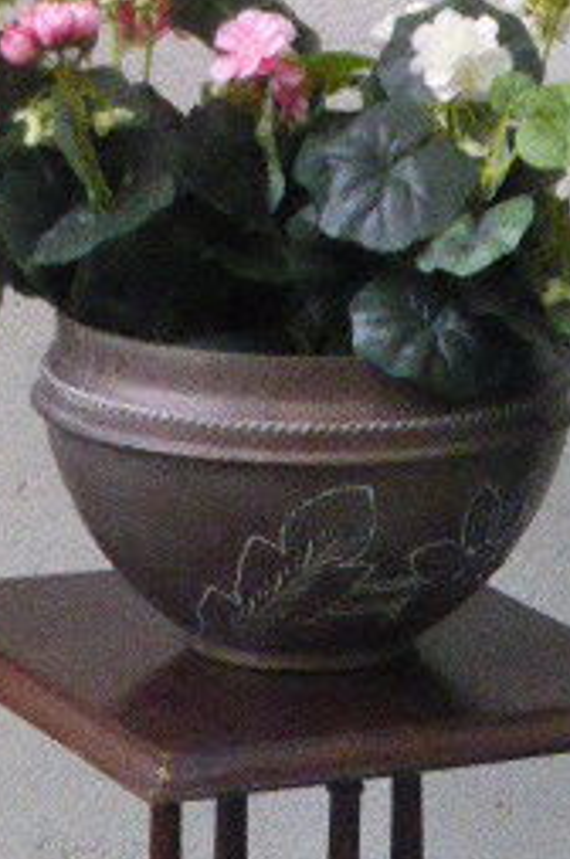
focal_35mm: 274
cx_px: 282
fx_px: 6525
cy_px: 839
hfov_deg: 5.0
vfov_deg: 7.5
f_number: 5.3
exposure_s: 1/80
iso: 1600
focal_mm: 17.1
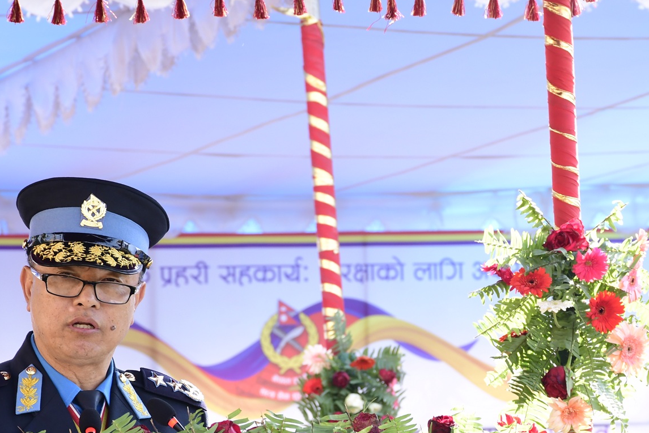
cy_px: 360
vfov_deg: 6.4
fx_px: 3895
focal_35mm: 216
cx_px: 437
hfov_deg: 9.5
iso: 500
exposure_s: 1/160
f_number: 7.1
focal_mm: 85
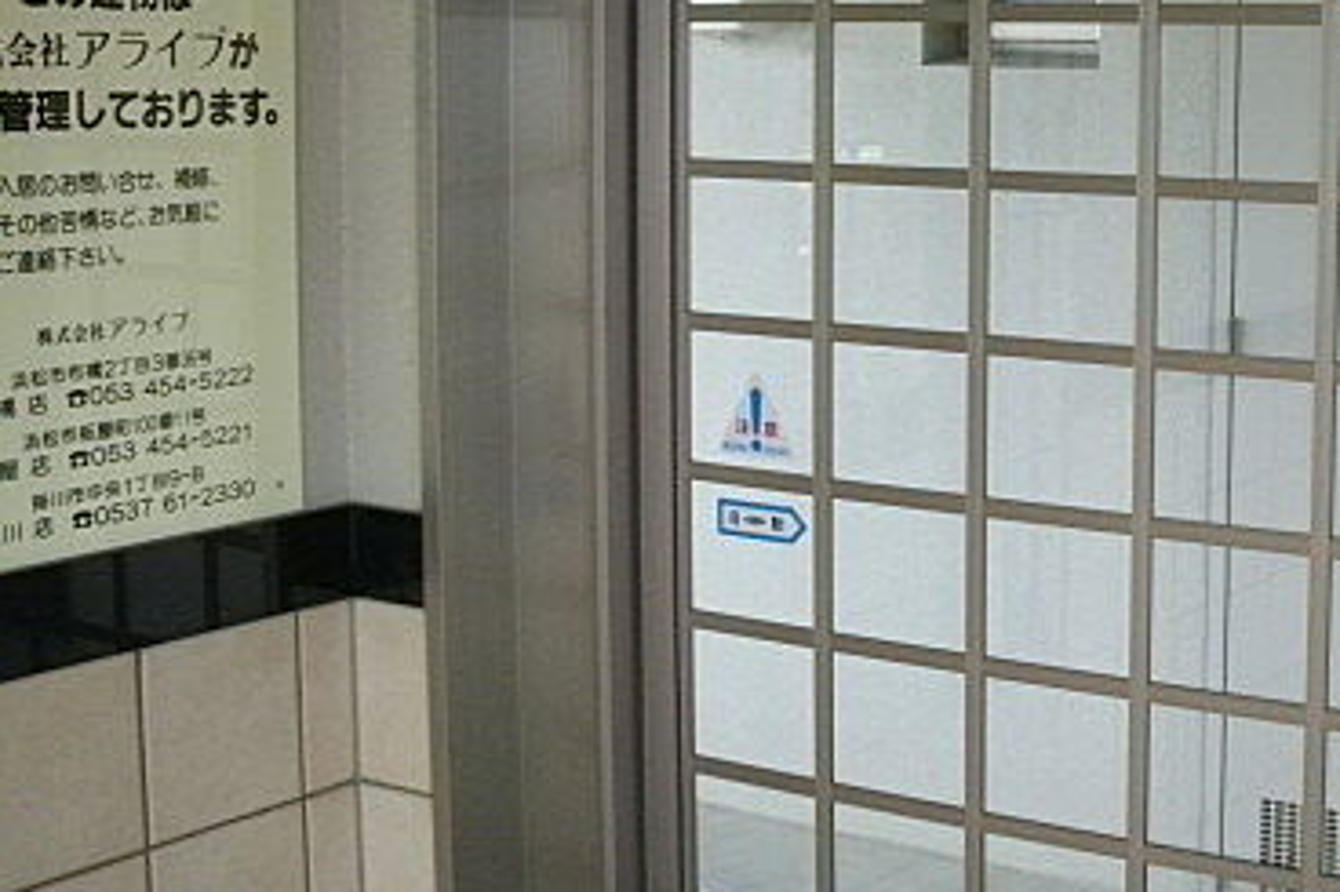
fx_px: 2493
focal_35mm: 67
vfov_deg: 20.2
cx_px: 1162
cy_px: 317
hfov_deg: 29.1
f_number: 2.8
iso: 175
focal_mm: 6.2
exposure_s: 1/125
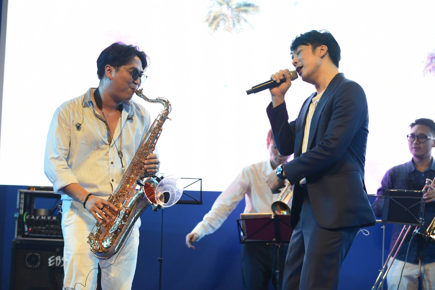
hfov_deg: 20.0
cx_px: 220
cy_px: 141
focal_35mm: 102
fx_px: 1233
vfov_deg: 13.4
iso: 1250
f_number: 3.5
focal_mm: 98
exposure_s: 1/500
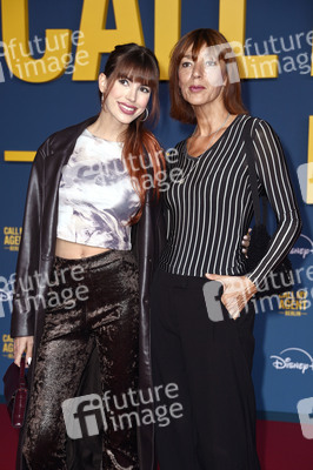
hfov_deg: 13.9
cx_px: 156
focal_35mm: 98
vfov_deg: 20.8
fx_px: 1280
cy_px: 235
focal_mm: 98
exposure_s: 1/250
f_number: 5.6
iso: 800
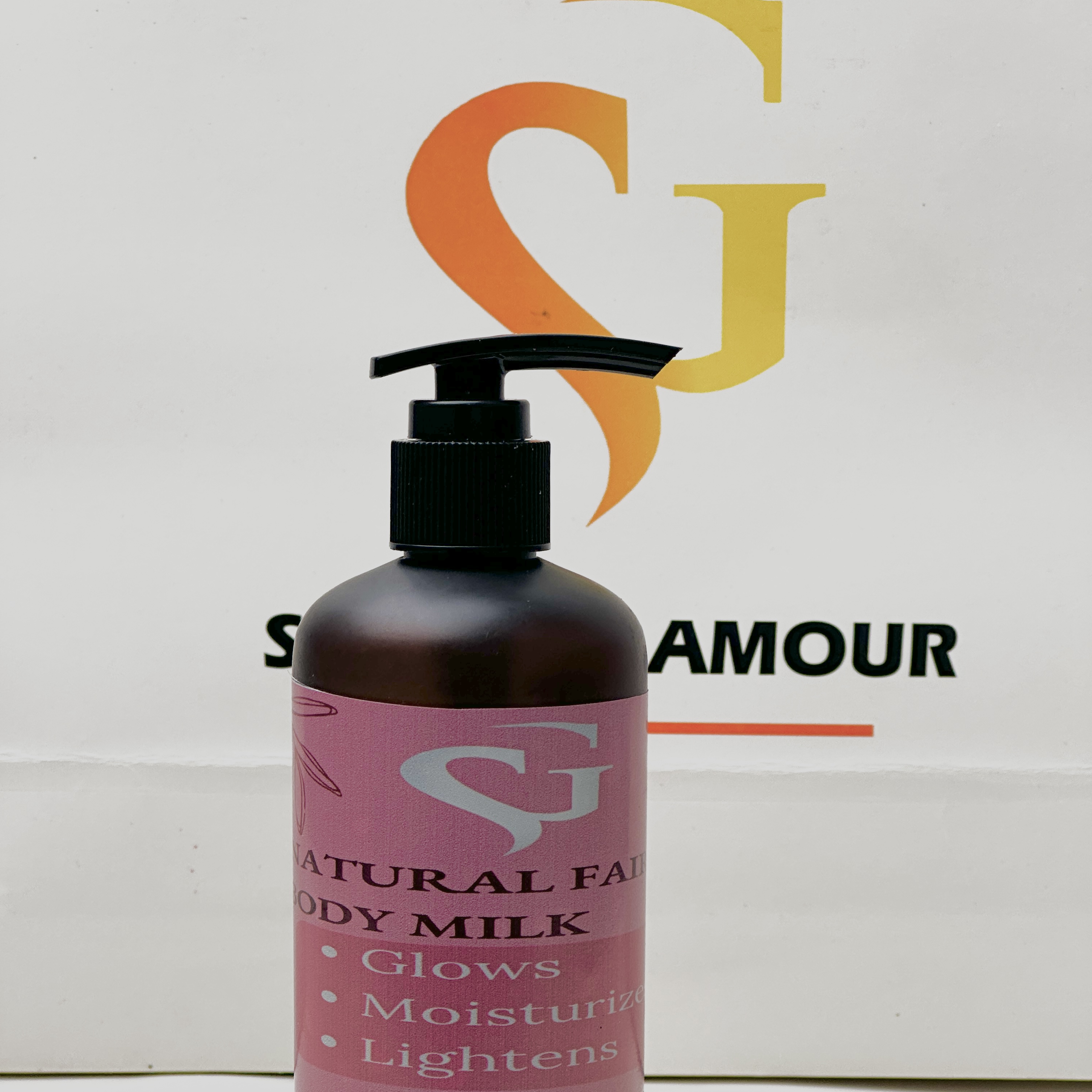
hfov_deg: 19.1
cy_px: 682
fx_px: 3248
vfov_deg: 19.1
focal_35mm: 91
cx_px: 545
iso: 80
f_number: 2.8
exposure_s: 1/100
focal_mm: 9
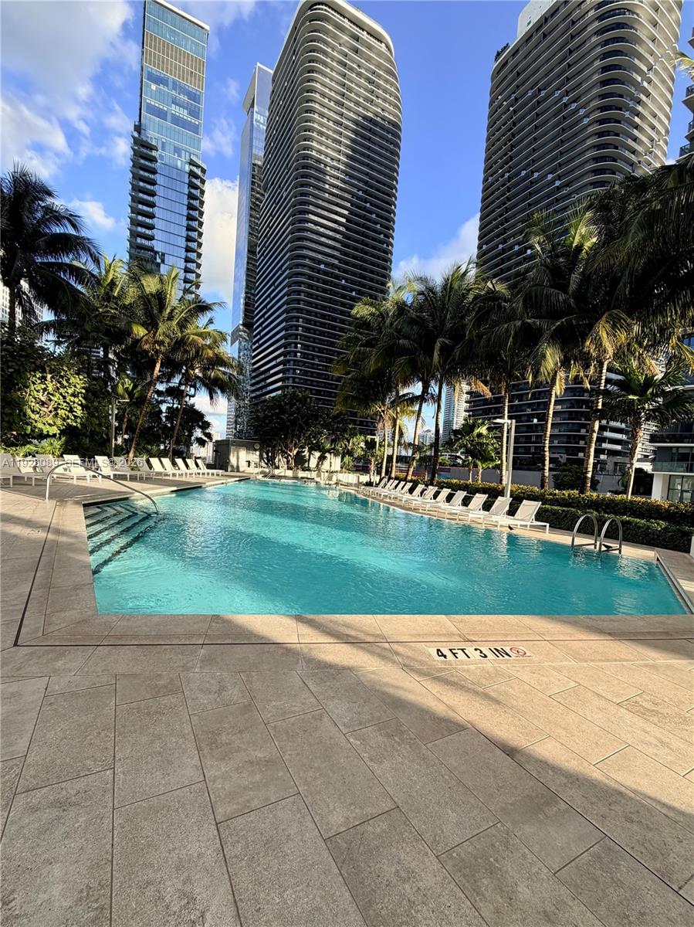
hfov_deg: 85.6
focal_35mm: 14
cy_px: 464
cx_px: 347
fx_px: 375
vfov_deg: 102.1
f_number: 2.2
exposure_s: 1/644
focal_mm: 2.22
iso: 40
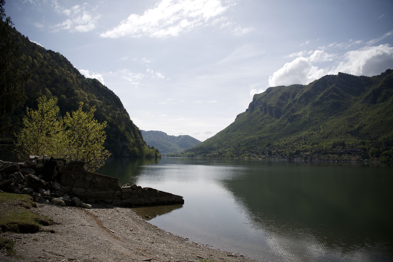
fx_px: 262
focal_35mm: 24
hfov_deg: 73.7
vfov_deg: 53.1
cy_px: 131
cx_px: 196
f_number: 2.8
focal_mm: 24
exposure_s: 1/2500
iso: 80
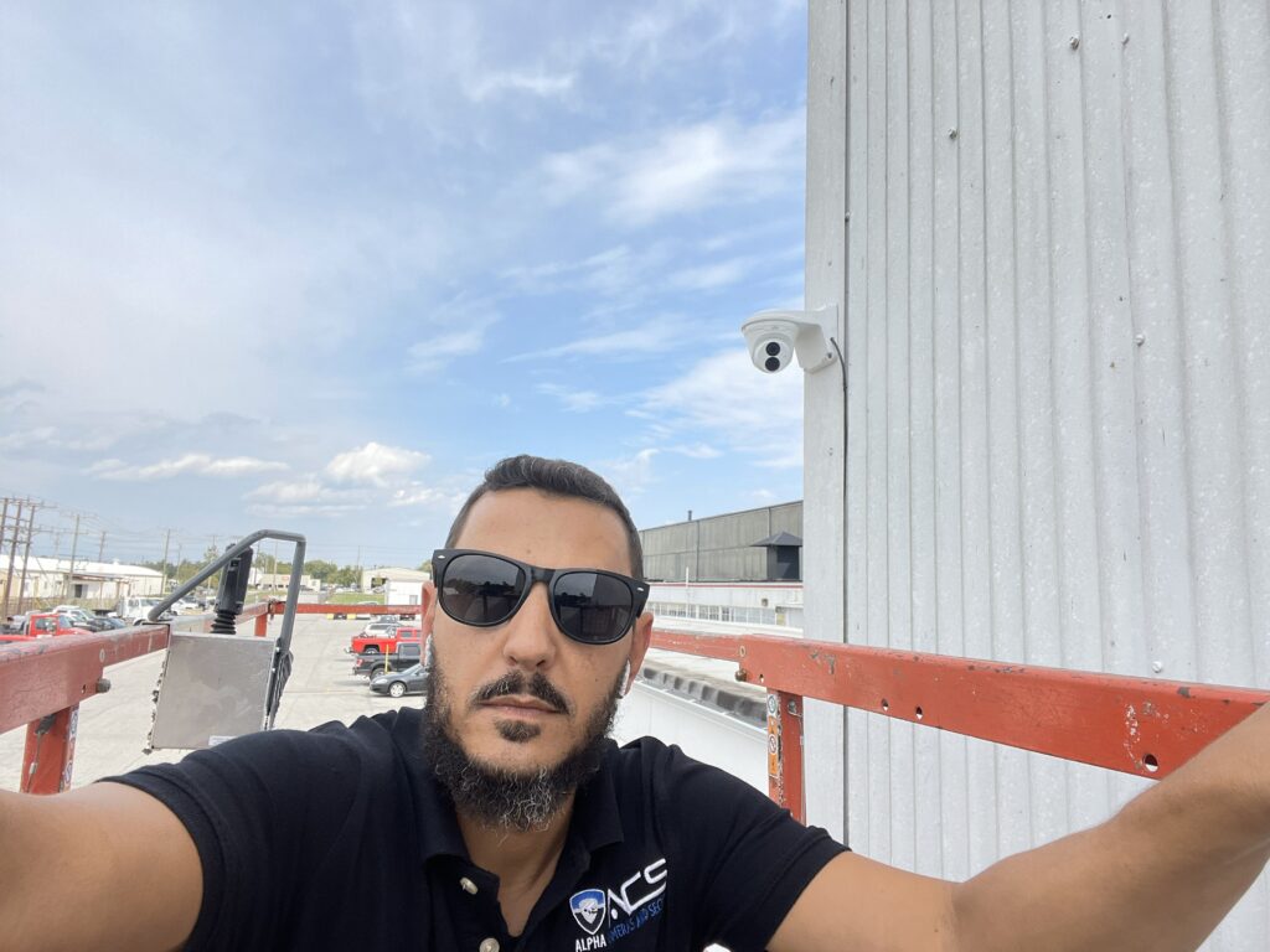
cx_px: 635
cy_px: 476
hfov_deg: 73.9
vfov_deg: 58.9
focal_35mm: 23
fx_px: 844
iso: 25
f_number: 2.2
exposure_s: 1/730
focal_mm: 2.71
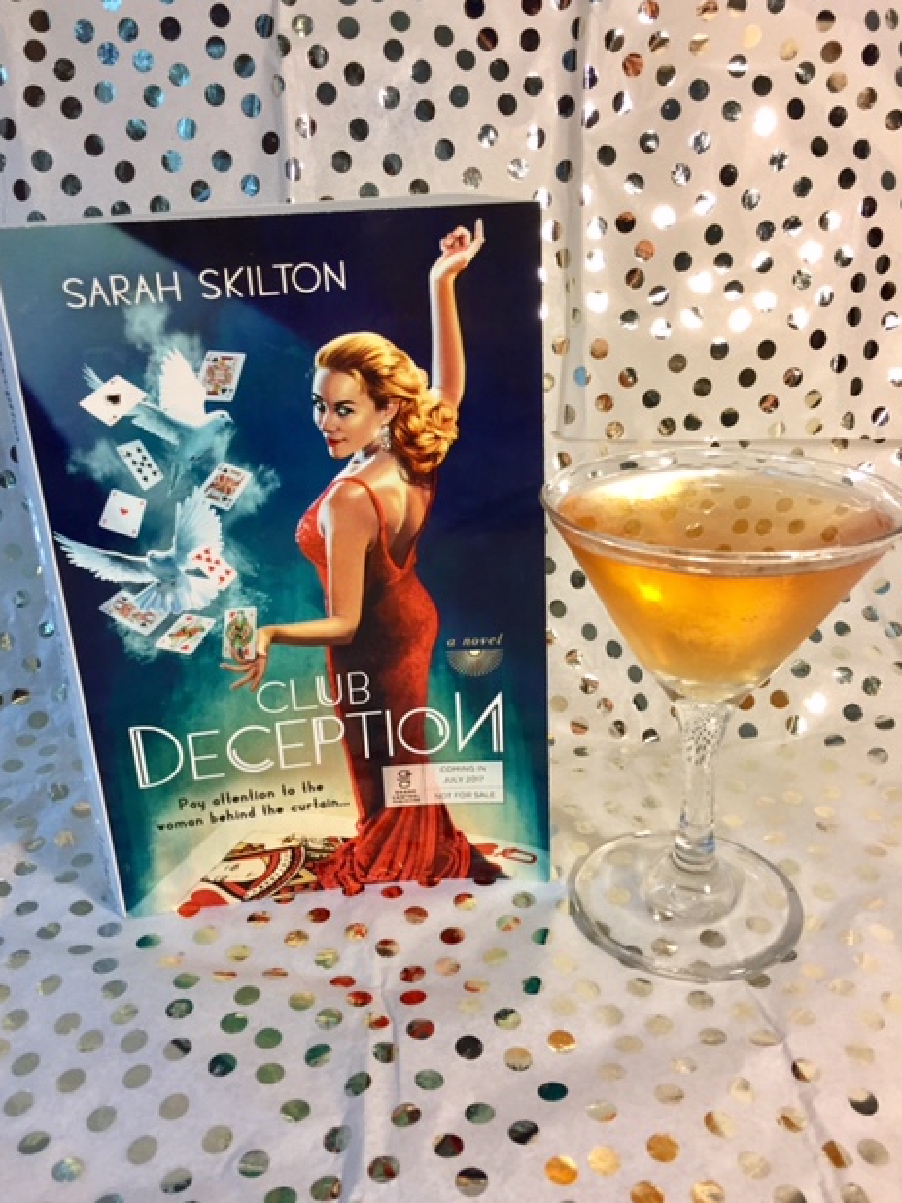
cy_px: 589
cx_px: 445
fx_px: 1043
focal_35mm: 30
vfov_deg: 60.0
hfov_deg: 46.8
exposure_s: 1/30
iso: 50
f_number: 2.2
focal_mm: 4.15
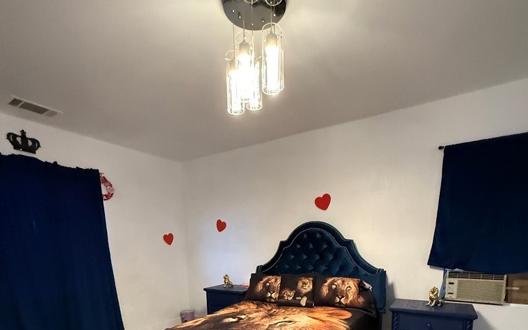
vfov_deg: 53.2
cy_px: 289
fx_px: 288
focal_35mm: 20
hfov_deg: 85.1
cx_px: 265
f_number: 2.2
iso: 1000
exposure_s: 1/60
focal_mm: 2.22
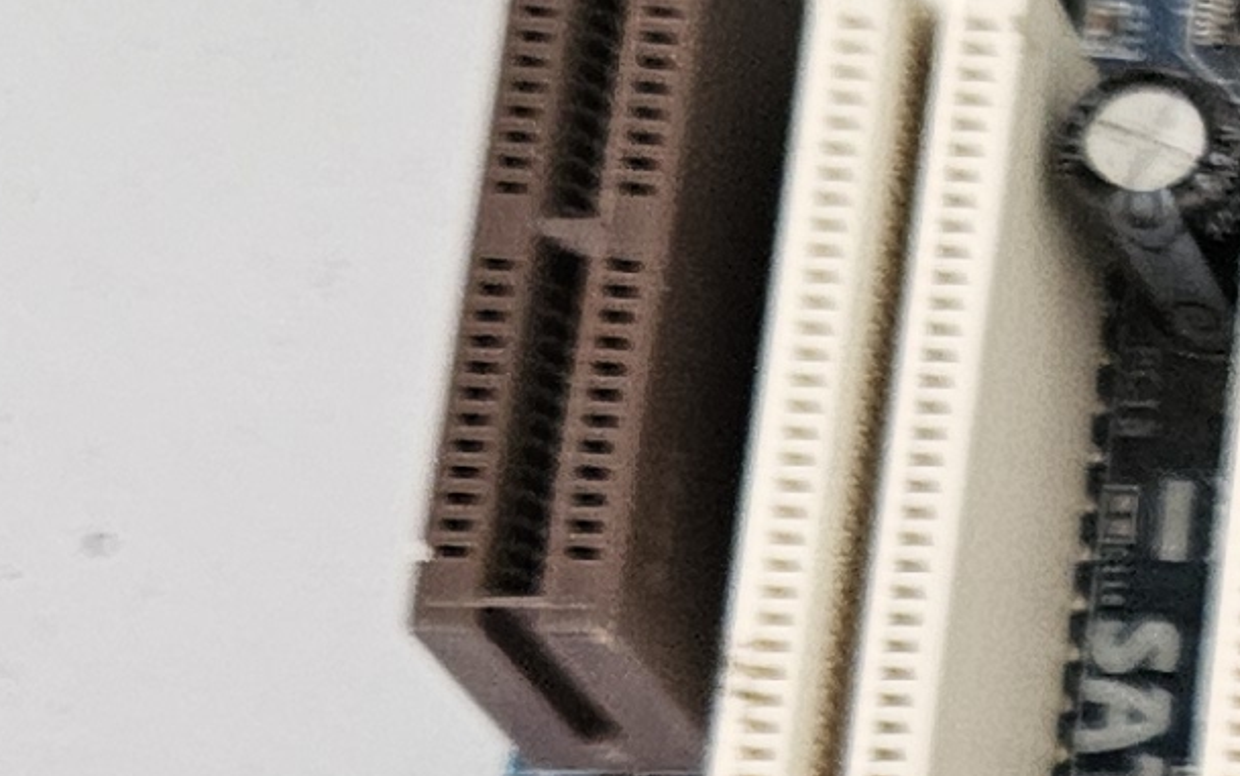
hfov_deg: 11.0
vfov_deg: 7.9
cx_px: 2967
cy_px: 1483
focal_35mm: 160
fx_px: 5409
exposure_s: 1/100
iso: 250
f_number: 1.8
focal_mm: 5.4
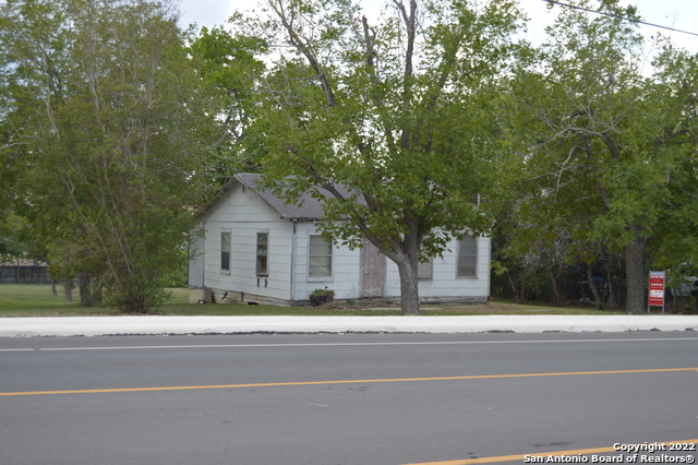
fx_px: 1017
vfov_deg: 25.7
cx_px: 349
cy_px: 232
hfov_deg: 37.9
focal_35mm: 52
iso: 100
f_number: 4.5
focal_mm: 35
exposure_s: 1/160
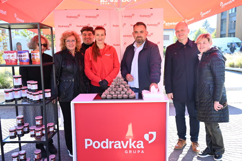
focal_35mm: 30
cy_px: 80
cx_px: 121
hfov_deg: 62.0
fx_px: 201
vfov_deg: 43.5
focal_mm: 30
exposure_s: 1/250
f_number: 4.5
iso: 400
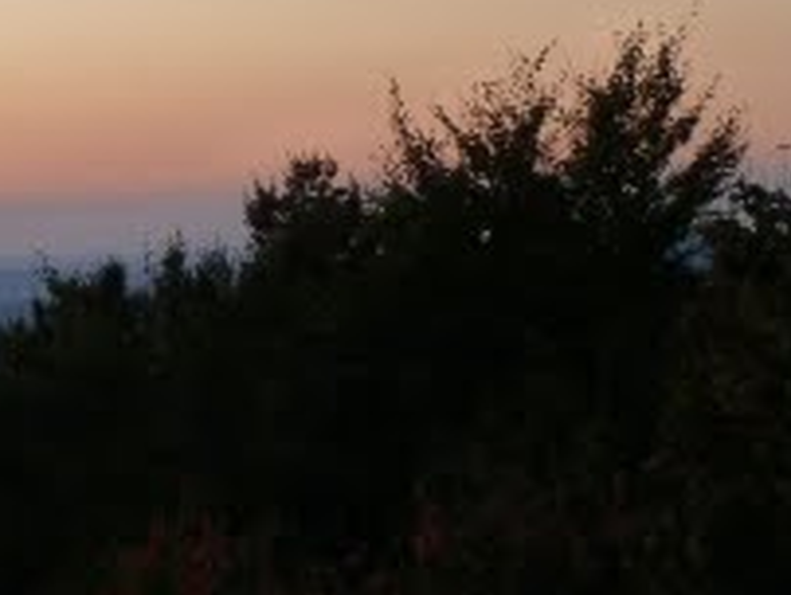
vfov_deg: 9.8
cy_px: 286
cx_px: -415
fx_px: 3477
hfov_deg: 12.3
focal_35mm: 152
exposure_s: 1/30
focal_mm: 7.9
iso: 200
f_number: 3.8
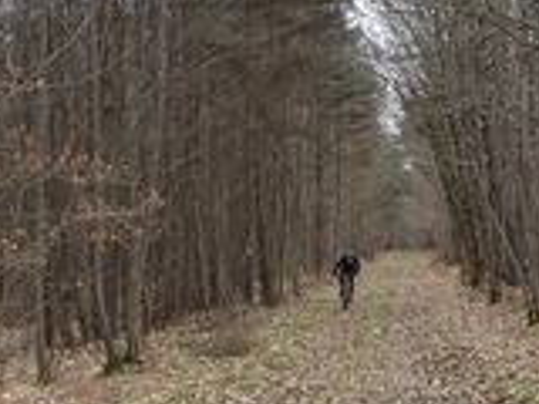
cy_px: 252
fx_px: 1479
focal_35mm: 95
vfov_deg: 15.5
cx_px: 323
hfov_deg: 20.6
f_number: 2.8
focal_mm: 7.9
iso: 64
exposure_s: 1/160
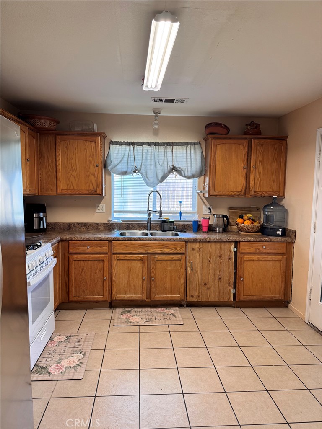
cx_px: 161
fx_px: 298
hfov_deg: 56.8
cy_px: 214
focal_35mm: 24
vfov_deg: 71.6
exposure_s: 1/60
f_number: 1.78
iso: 125
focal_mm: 6.76
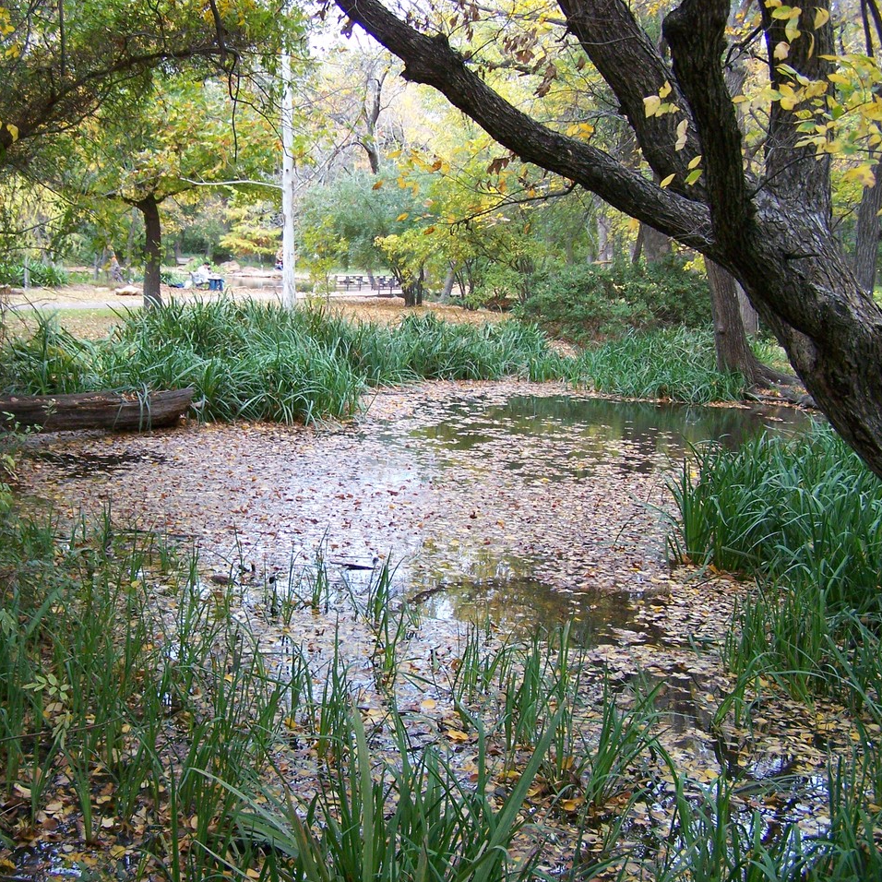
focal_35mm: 45
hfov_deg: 37.4
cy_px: 441
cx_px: 341
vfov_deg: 37.6
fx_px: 1297
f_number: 2.8
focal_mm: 6.3
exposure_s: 1/125
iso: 200
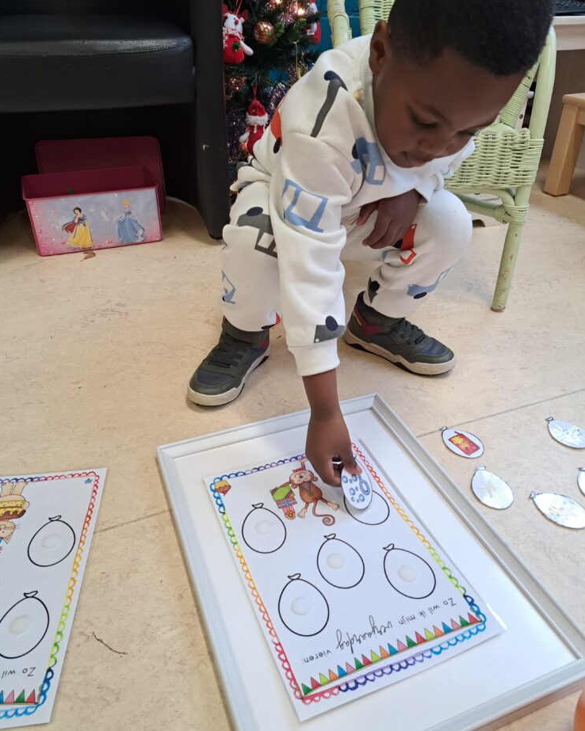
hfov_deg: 54.9
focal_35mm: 26
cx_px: 289
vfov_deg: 65.9
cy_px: 337
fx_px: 563
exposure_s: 1/50
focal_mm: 5.23
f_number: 1.8
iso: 160
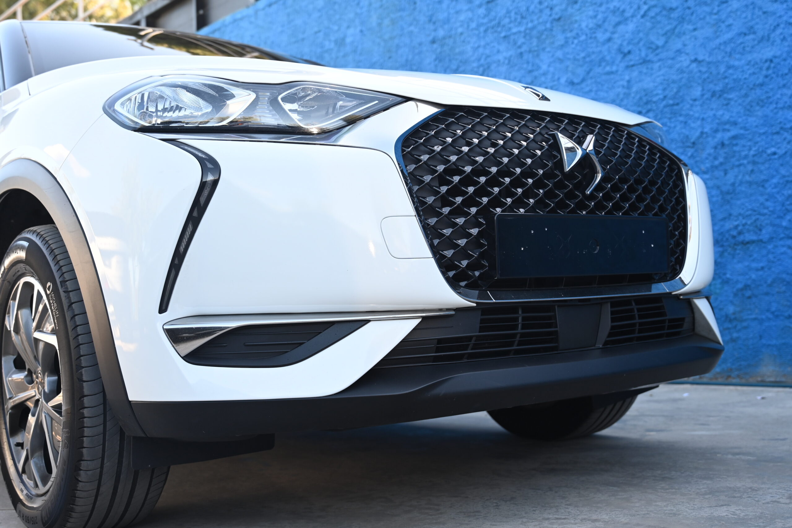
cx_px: 396
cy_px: 264
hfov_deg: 46.4
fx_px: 924
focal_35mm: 42
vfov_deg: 31.9
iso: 320
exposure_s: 1/250
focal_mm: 42
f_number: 4
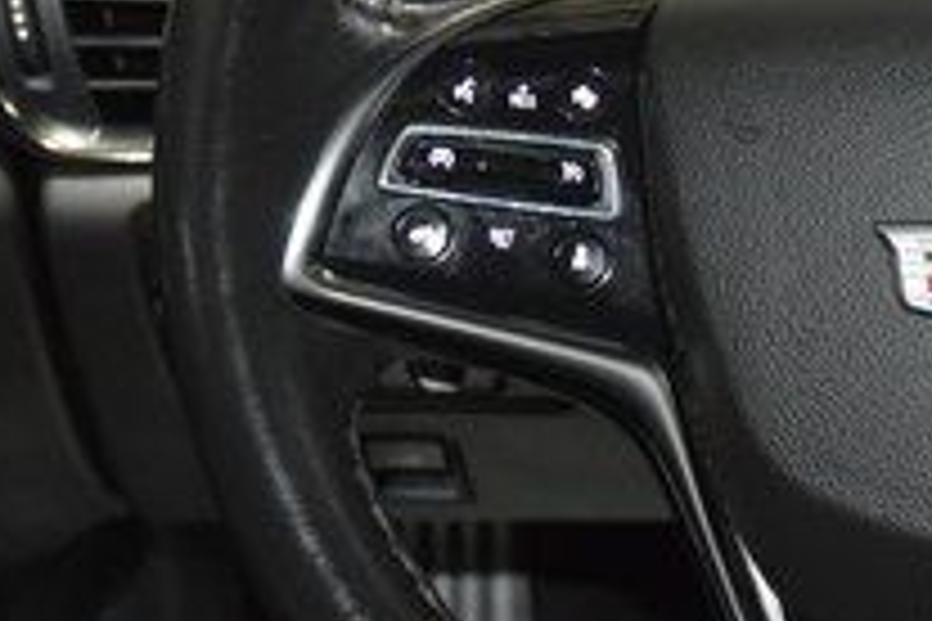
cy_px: 268
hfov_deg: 14.9
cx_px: 1018
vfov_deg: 10.2
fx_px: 3483
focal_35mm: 135
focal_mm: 29
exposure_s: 1/25
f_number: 3.8
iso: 2500
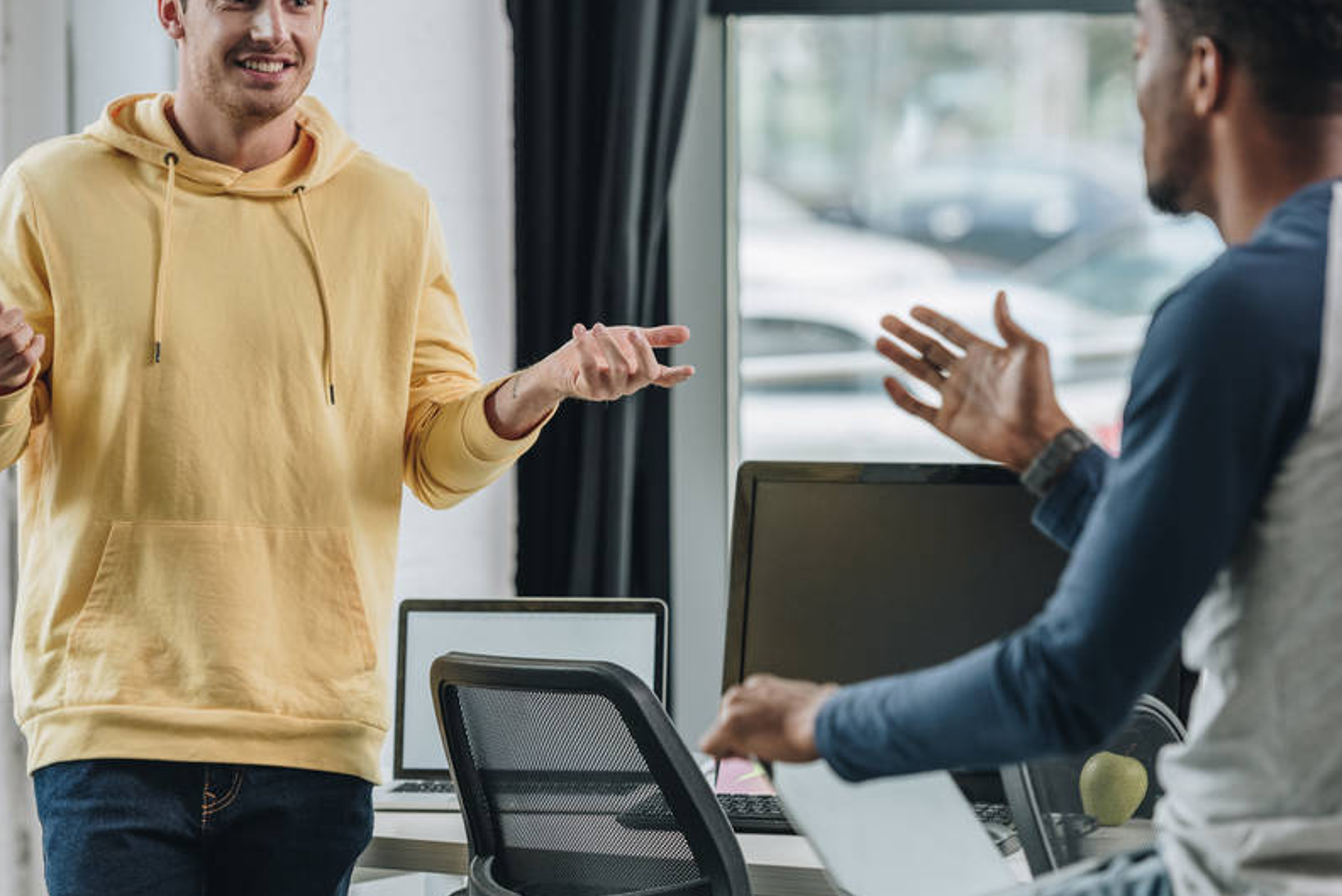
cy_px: 441
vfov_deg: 8.2
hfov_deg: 12.2
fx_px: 6266
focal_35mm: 168
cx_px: 702
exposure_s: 1/200
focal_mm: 130
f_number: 3.5
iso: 250
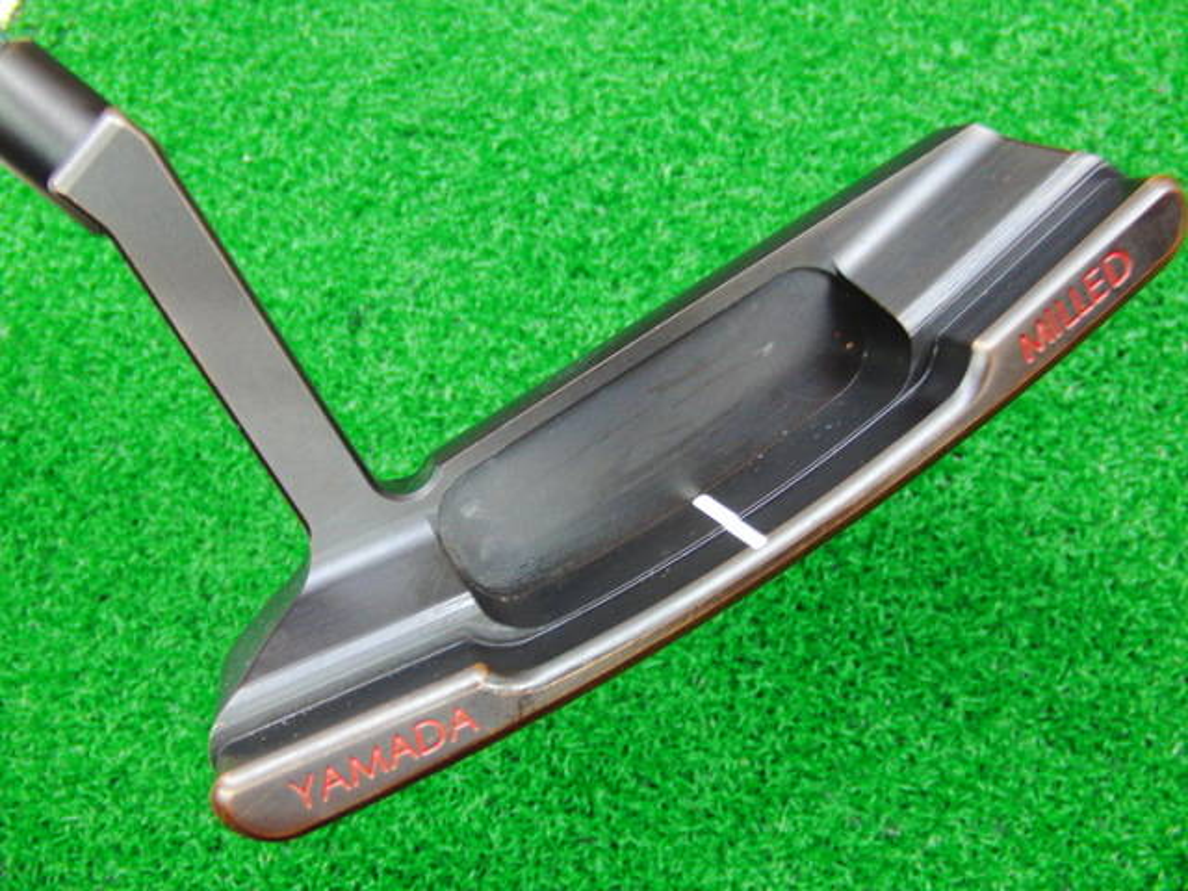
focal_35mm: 37
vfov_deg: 38.7
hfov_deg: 50.1
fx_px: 1270
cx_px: 594
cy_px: 446
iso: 400
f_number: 3.6
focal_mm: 6.42
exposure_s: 1/15
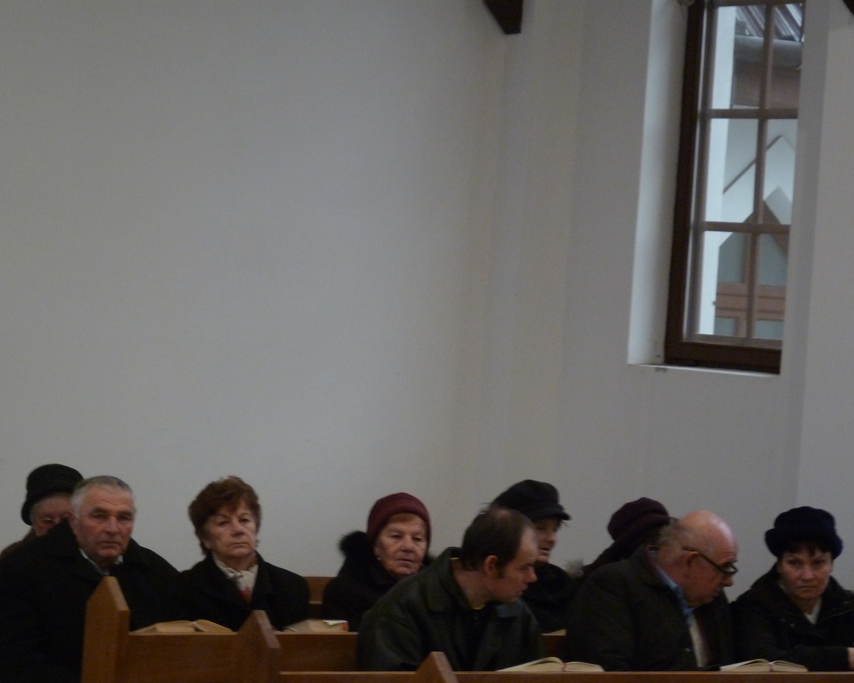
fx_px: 3640
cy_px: 342
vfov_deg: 10.7
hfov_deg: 13.4
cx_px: 413
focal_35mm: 144
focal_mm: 24.5
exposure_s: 1/25
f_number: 3.6
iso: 400
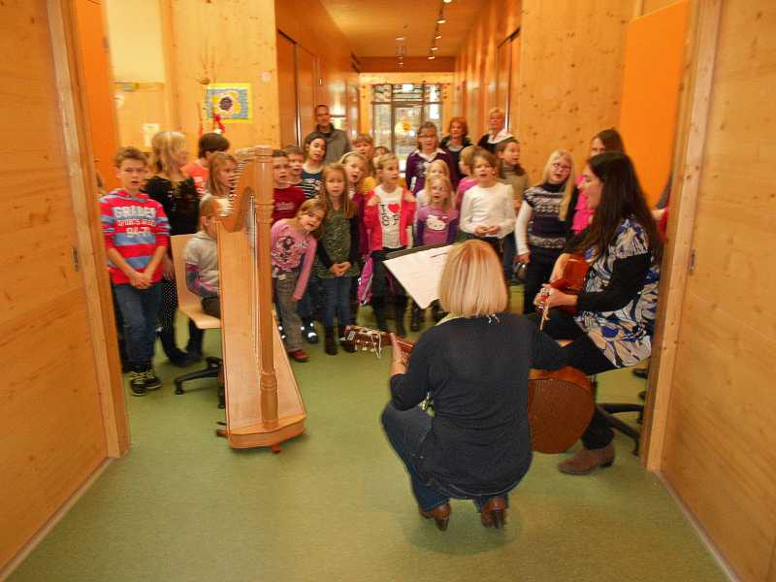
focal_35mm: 26
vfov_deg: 53.1
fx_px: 583
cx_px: 388
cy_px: 291
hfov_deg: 67.3
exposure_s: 1/25
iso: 320
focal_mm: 4.6
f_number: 3.2
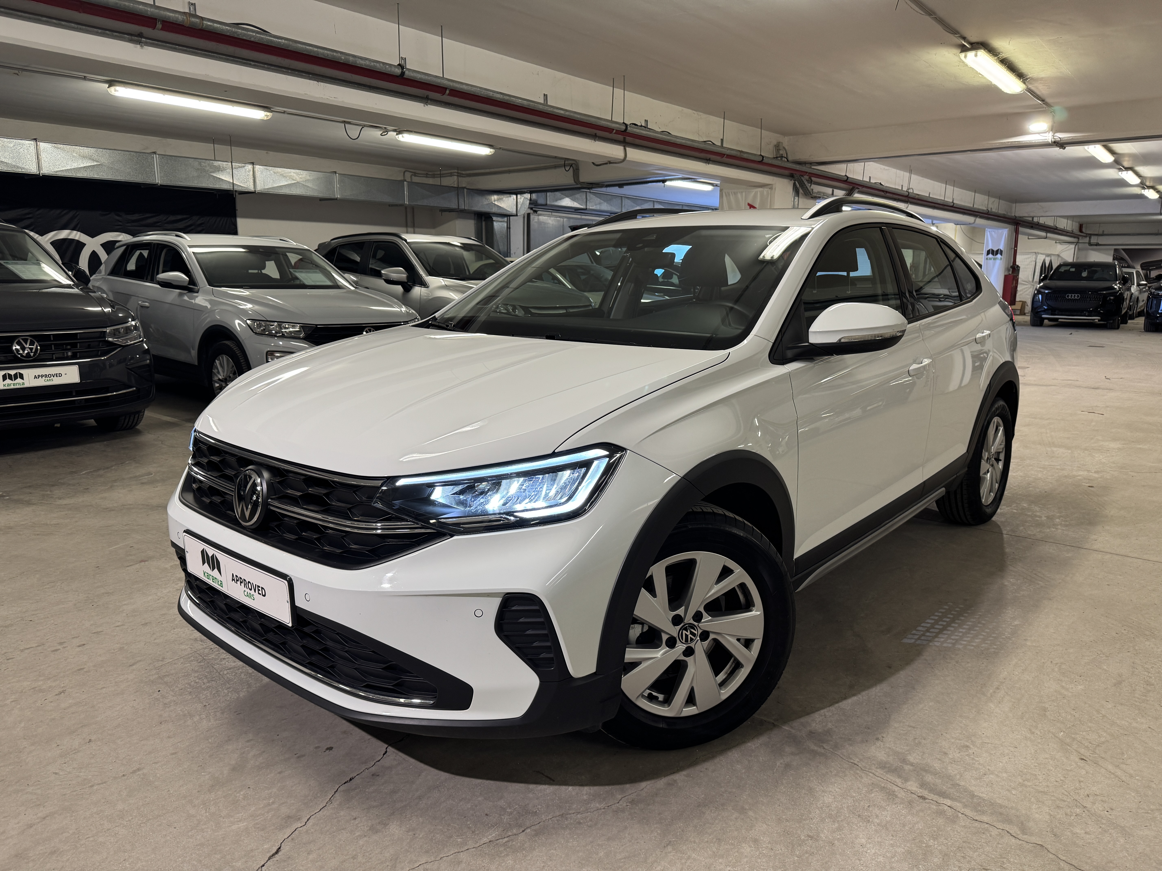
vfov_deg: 56.8
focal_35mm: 24
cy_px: 436
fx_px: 806
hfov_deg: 71.6
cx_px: 581
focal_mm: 6.76
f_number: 1.78
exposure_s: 1/50
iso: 125
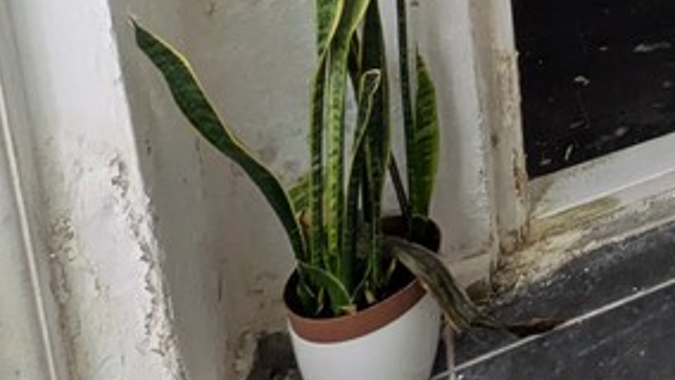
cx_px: 1008
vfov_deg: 17.1
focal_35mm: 55
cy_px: -346
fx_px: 985
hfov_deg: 27.0
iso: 216
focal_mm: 1.83
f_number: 2.2
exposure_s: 1/33.3
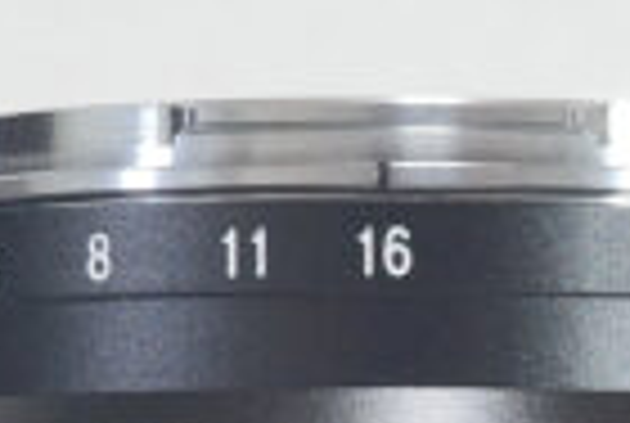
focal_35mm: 365
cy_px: 916
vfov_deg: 3.7
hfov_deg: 5.6
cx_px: 558
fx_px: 6401
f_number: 8
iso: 1250
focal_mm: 26
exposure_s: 1/25
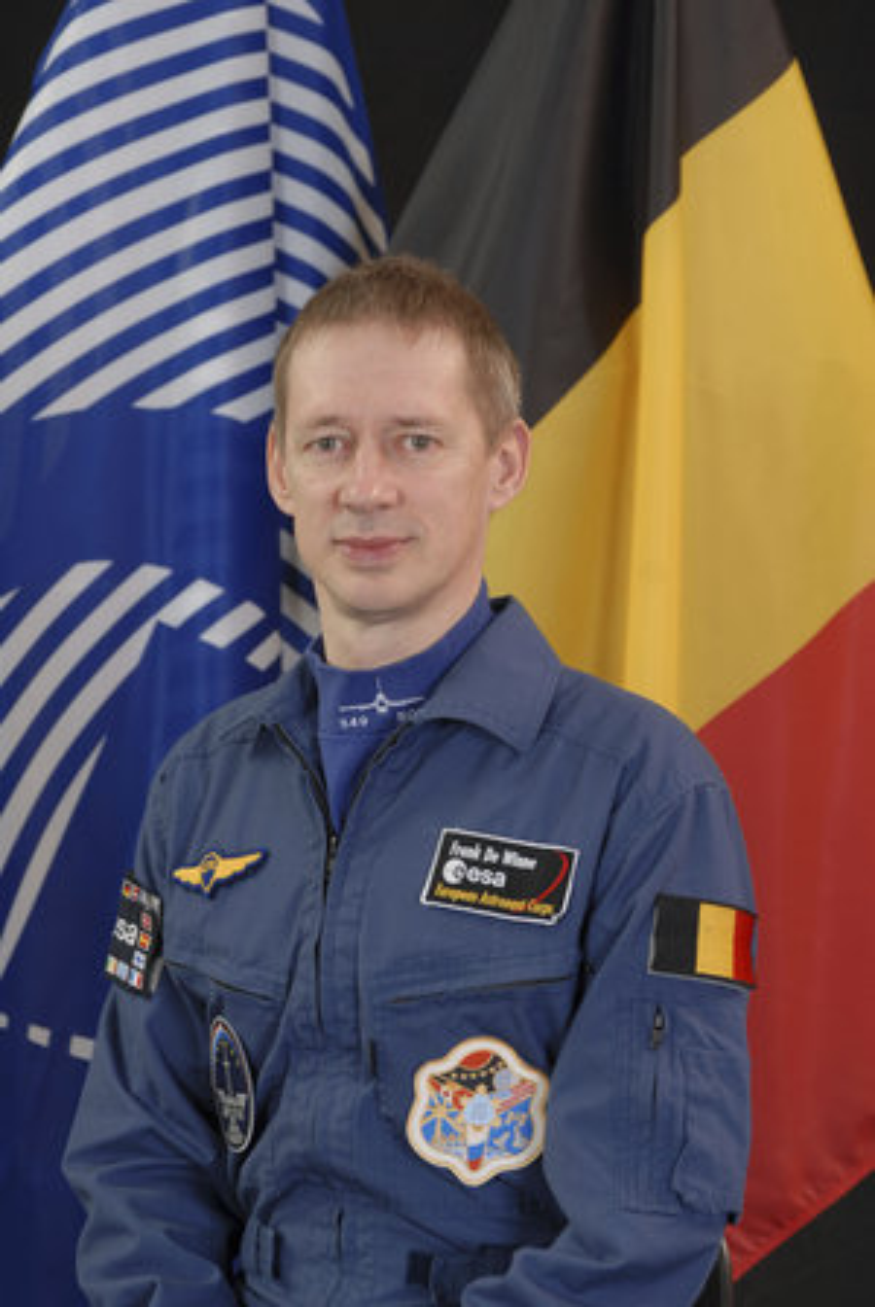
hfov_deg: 13.1
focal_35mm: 105
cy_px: 654
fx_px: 3816
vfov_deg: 19.4
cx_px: 438
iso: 100
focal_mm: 70
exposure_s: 1/125
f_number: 5.6
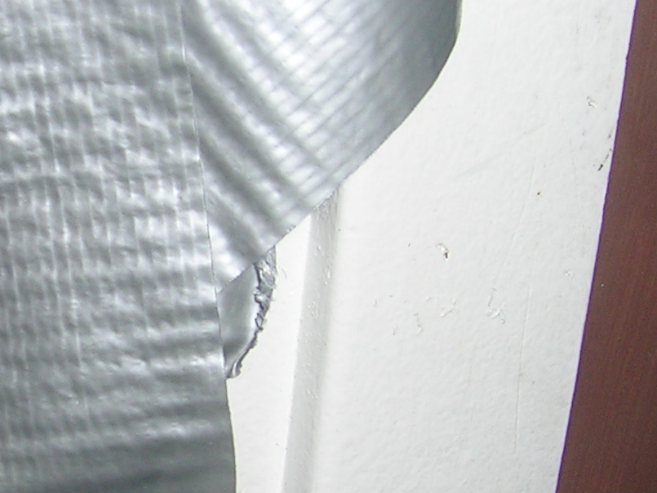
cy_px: 292
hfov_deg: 21.3
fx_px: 1689
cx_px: 2
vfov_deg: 16.6
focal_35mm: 89
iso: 50
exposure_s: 1/60.1
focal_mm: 5.4
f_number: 4.8
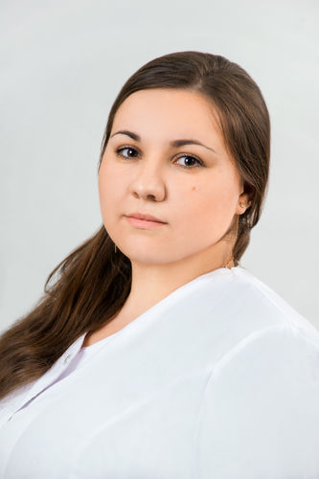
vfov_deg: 10.3
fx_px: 2660
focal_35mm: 200
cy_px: 240
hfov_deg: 6.9
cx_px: 160
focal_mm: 200
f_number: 7.1
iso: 250
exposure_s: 1/125
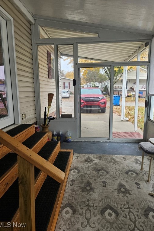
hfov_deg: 53.1
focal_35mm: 24
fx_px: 154
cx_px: 83
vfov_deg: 73.7
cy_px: 116
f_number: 1.8
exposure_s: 1/359
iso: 160
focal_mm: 5.4
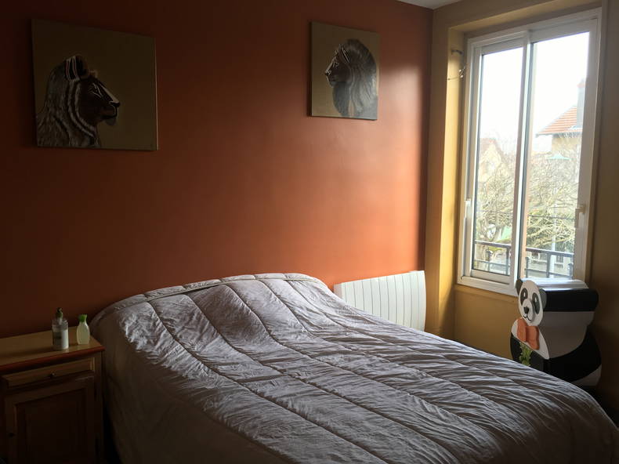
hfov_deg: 61.7
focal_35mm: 29
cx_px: 310
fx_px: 518
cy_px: 232
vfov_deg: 48.2
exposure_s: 1/100
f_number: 2.2
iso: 32
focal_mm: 4.15
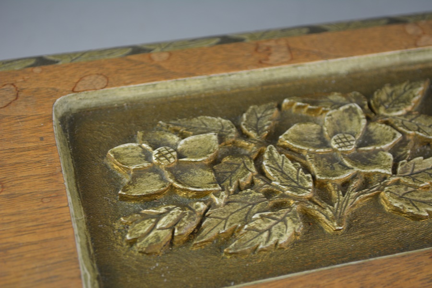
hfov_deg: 29.2
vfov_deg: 19.7
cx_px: 216
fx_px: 828
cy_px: 144
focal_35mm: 69
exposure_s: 1/60
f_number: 5.3
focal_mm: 46
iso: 400
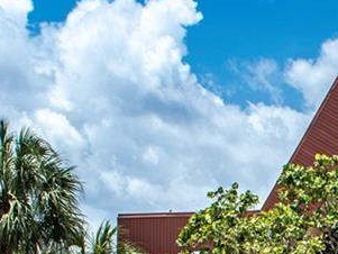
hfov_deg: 13.9
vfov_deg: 10.4
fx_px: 1348
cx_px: 402
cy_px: 375
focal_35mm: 138
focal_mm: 18
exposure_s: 1/2500
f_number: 7.1
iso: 200
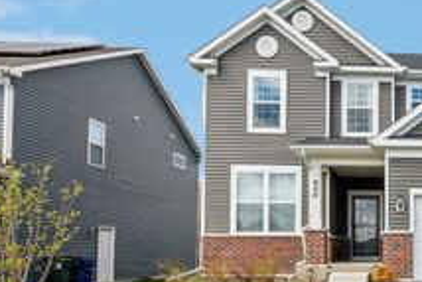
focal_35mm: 35
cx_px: 436
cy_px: 98
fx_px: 411
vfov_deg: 37.6
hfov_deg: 44.8
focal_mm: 10
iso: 400
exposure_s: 1/800
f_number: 8
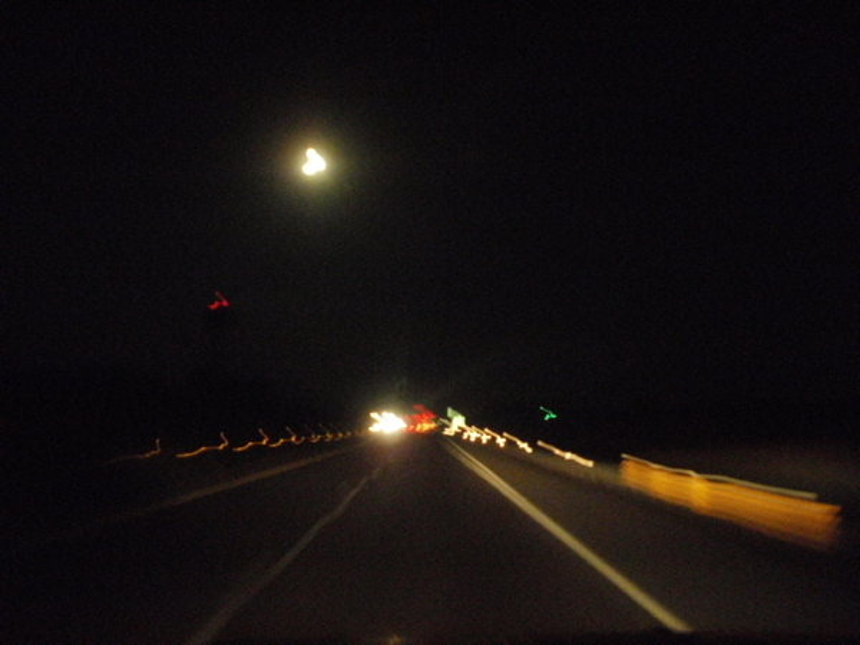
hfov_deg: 51.4
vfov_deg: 39.7
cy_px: 322
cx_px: 430
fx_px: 894
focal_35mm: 36
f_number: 3.5
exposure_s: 1/2
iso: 800
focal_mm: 6.3
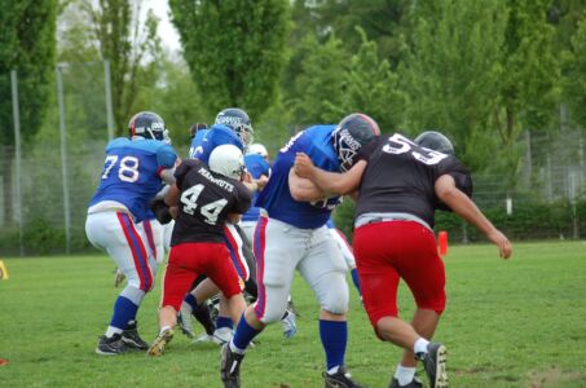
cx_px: 293
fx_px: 3289
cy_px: 194
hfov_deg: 10.2
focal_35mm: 202
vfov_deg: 6.8
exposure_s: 1/640
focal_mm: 135
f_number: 4.5
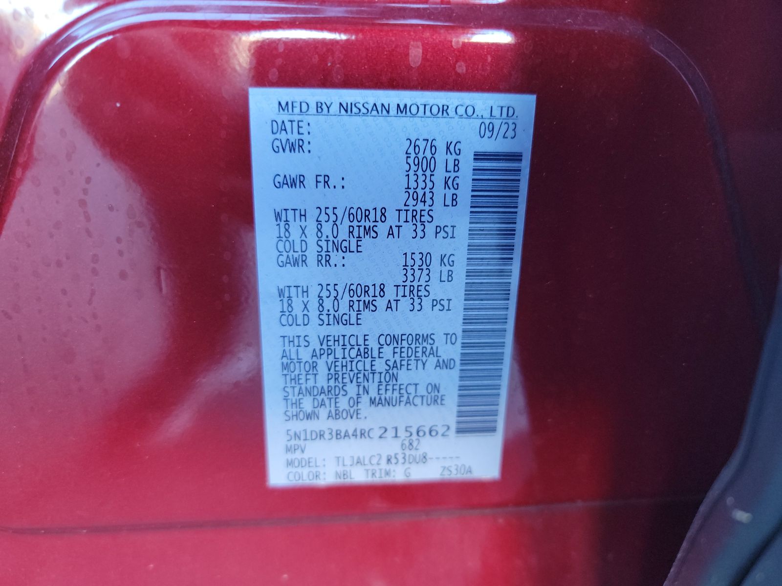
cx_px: 391
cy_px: 293
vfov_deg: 56.8
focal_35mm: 24
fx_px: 542
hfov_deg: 71.6
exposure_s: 1/59
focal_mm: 6.7
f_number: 1.8
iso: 554
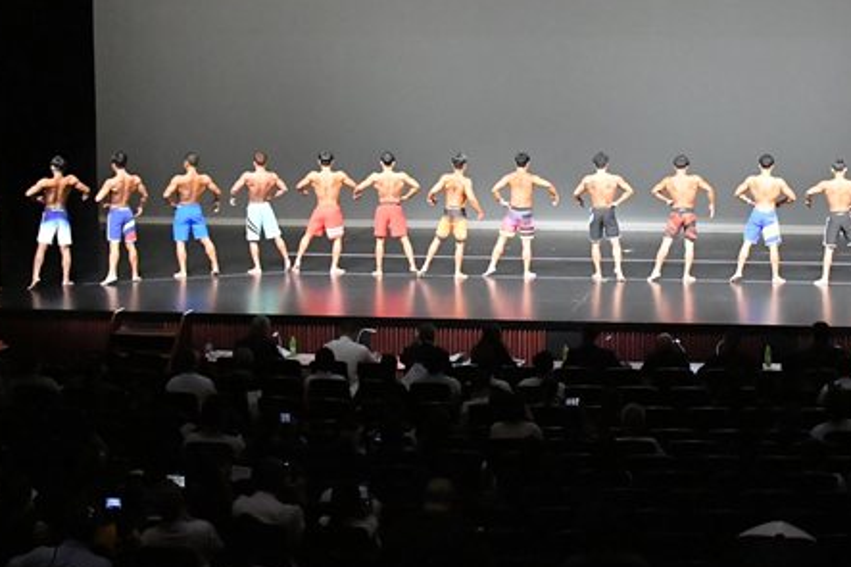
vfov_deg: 16.2
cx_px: 654
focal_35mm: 84
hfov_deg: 23.9
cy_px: 136
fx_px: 1985
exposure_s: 1/400
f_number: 5.6
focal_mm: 32
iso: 12800
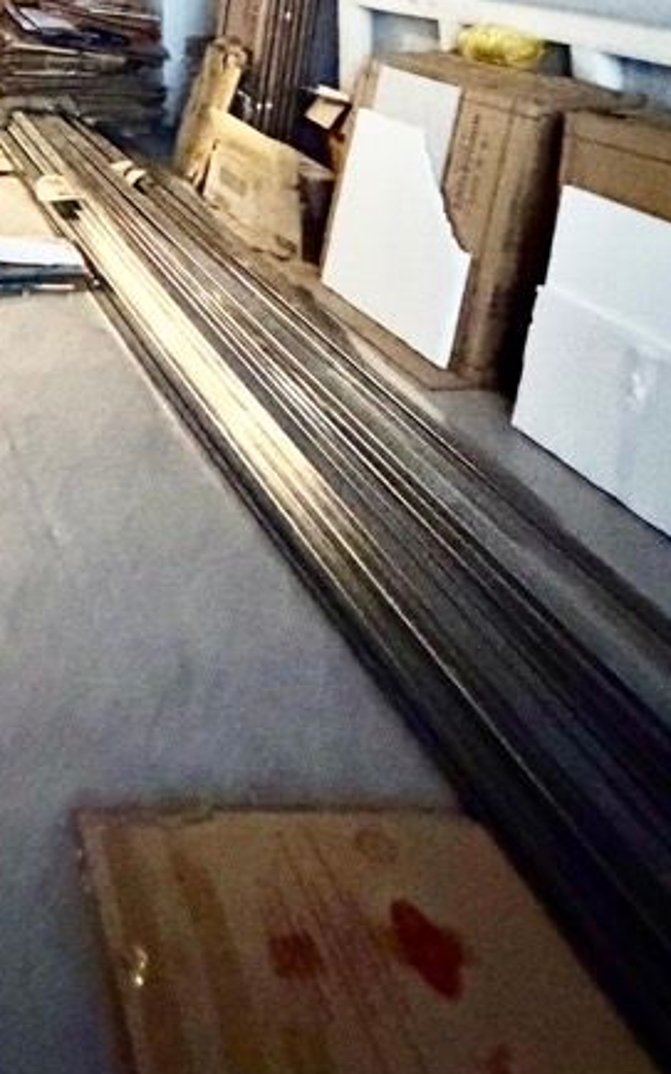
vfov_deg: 43.2
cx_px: -156
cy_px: -104
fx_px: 1025
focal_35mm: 35
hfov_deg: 30.2
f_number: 2.2
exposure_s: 1/33
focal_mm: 2.22
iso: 1600
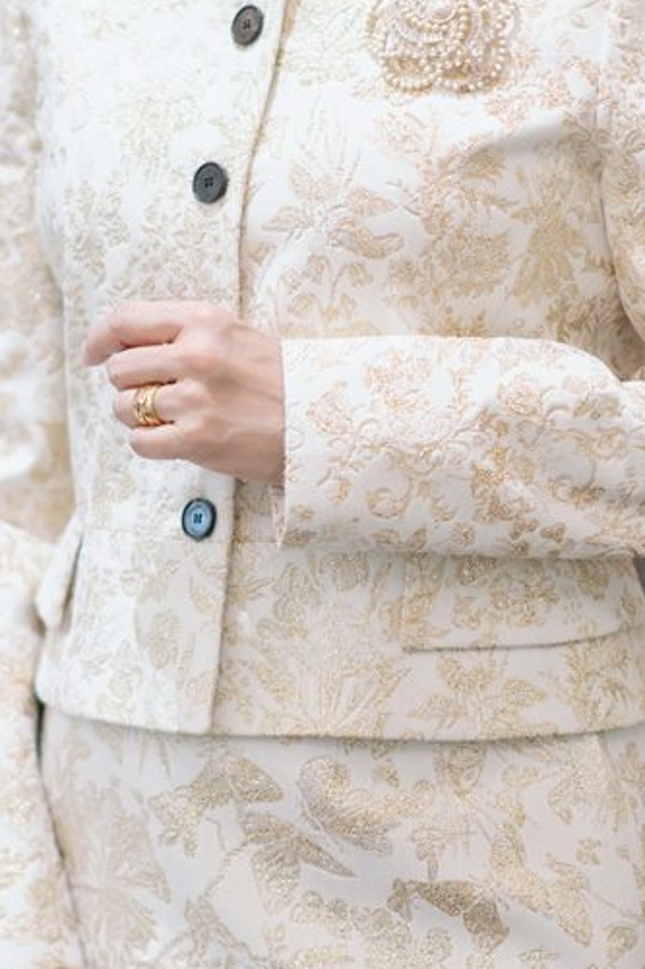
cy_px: 200
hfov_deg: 5.4
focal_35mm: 255
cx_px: 285
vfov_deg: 8.1
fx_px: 6857
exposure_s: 1/100
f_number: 1.4
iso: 1000
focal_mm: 85
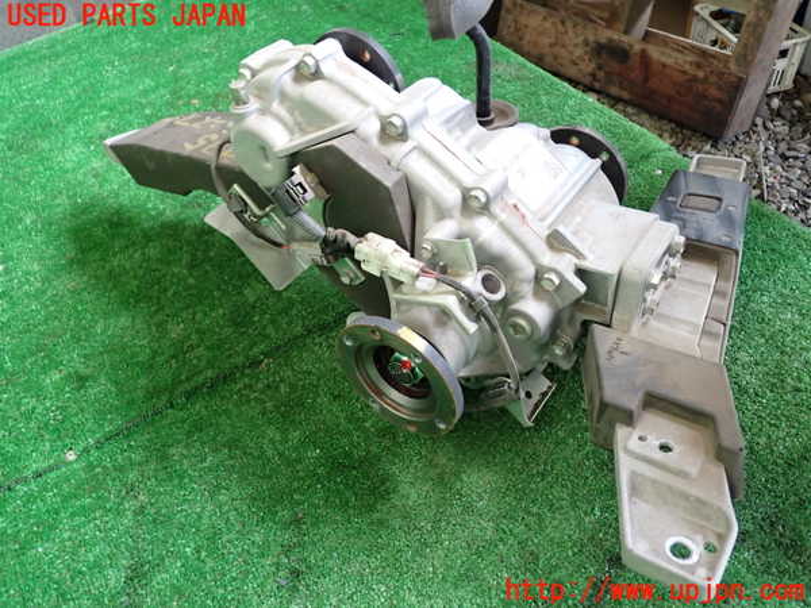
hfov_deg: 60.0
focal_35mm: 30
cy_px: 304
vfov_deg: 46.8
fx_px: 703
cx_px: 406
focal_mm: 5.4
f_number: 2.3
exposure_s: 1/30
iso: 500
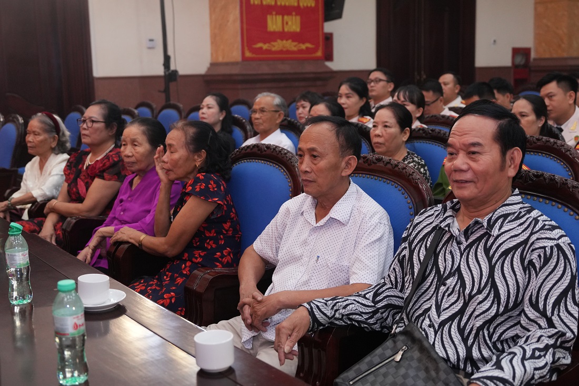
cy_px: 193
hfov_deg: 45.4
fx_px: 691
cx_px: 290
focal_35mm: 43
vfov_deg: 31.2
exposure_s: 1/400
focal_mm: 29
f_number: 2.8
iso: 1600
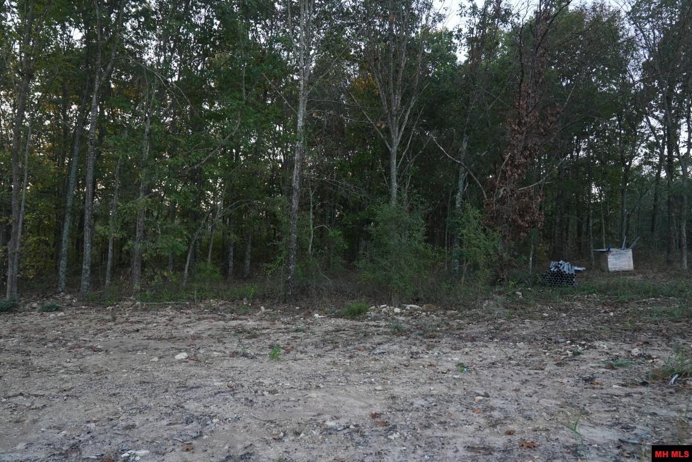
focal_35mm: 24
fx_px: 462
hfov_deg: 73.7
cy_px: 231
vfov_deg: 53.2
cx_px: 346
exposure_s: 1/100
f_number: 5
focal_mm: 24
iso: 640
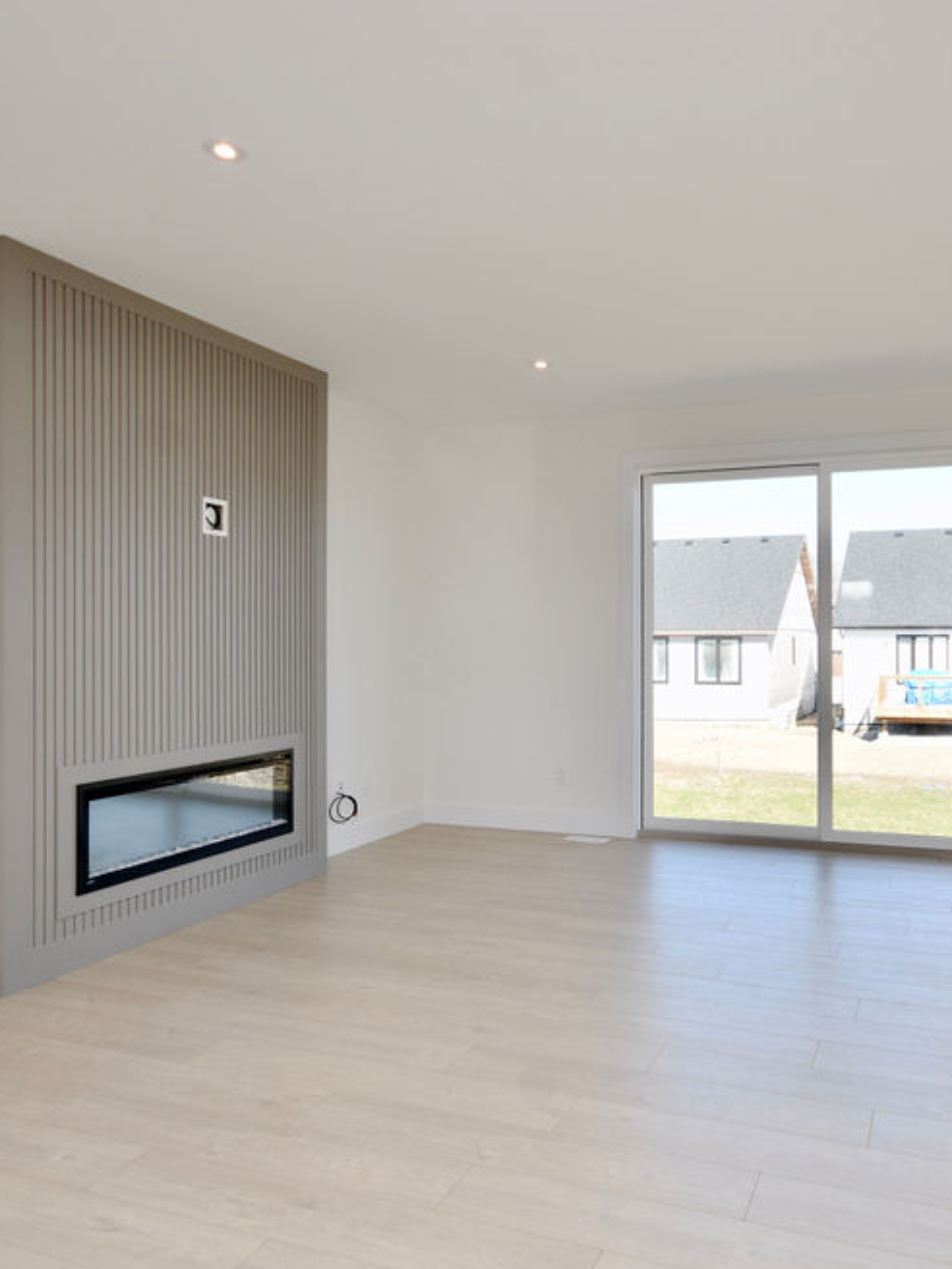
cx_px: 610
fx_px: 908
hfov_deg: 54.6
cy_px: 626
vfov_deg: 69.9
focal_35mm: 25
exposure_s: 1/125
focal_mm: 11
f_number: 5.6
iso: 140
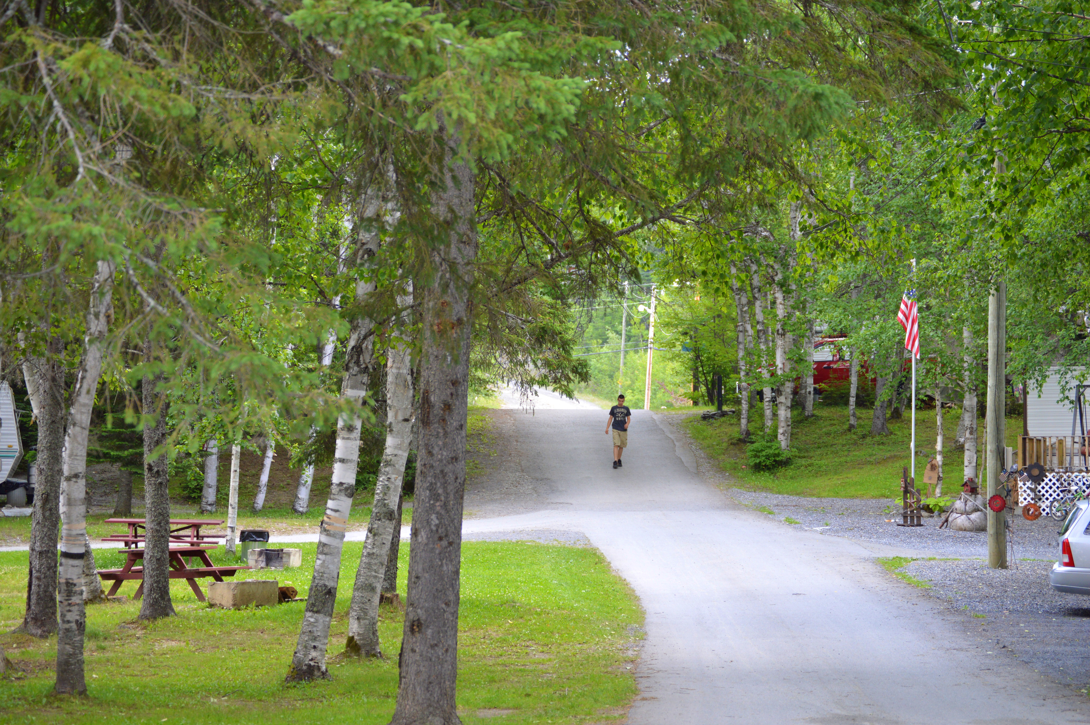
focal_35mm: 105
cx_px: 545
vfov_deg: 13.0
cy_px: 362
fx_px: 3176
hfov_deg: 19.5
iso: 400
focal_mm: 70
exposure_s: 1/320
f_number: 4.2
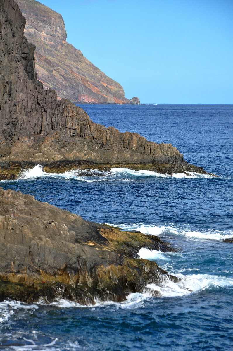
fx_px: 1533
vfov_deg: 13.1
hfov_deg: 8.7
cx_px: 116
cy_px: 176
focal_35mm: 158
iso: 400
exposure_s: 1/1000
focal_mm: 105
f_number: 8
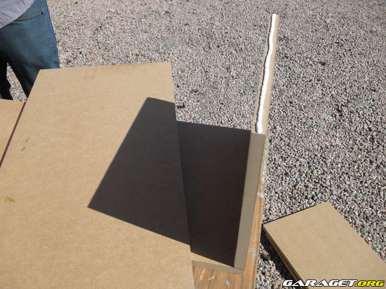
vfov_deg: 40.7
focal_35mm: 35
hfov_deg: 52.6
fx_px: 390
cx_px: 193
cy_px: 144
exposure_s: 1/180
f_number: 8.9
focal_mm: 6.2
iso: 100
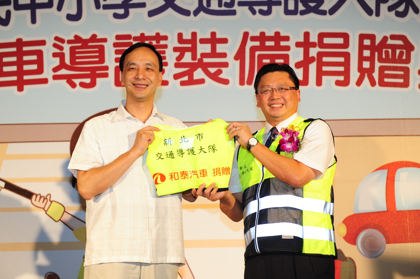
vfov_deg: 19.4
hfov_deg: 28.9
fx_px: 816
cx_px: 210
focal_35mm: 70
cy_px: 140
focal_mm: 70
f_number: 5
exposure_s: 1/125
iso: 800
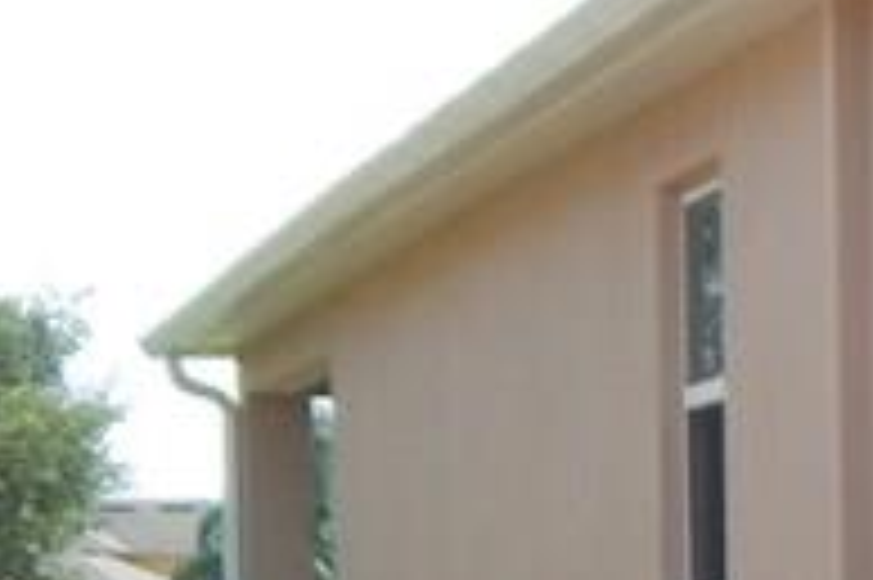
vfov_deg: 7.2
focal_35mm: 187
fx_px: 4531
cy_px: 931
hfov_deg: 9.8
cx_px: 2007
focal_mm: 6.1
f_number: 3.3
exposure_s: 1/800
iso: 125
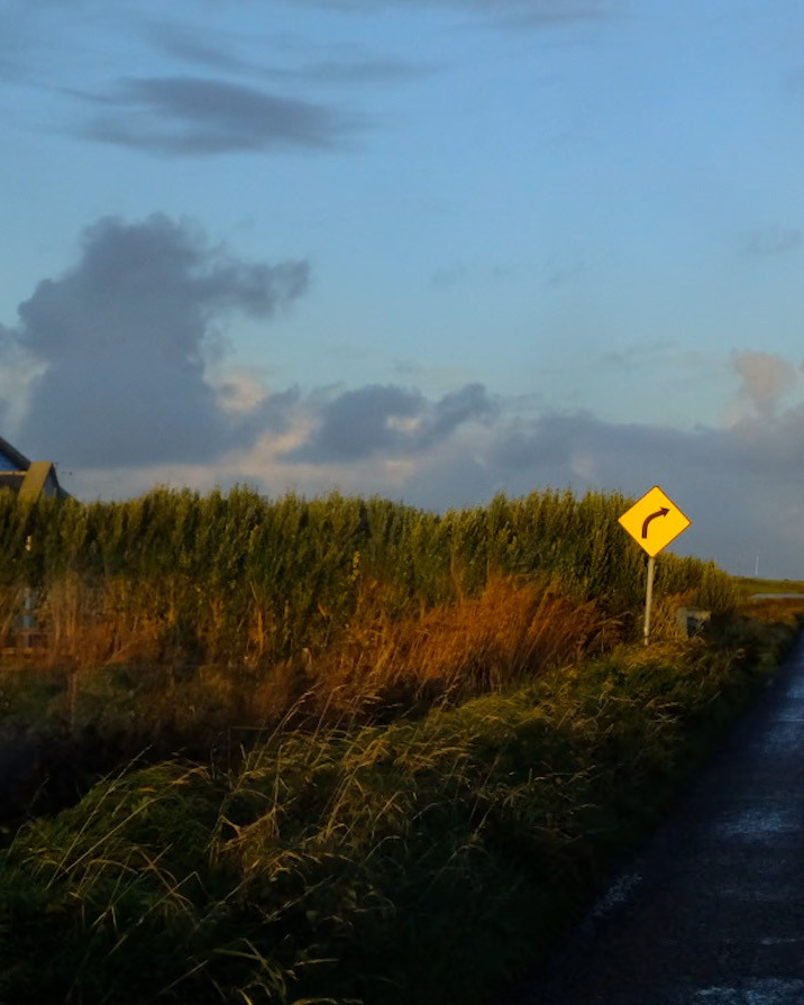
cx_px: 561
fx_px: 2617
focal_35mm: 88
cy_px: 357
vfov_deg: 21.7
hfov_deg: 17.4
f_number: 2.8
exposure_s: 1/6400
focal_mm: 27
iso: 1600
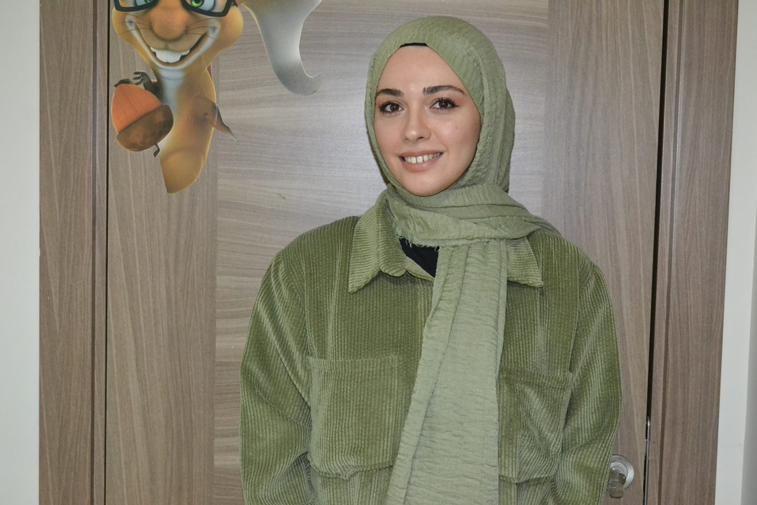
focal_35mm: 57
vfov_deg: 23.8
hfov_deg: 35.1
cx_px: 378
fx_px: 1198
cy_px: 252
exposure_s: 1/60
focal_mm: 38
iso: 3200
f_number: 5
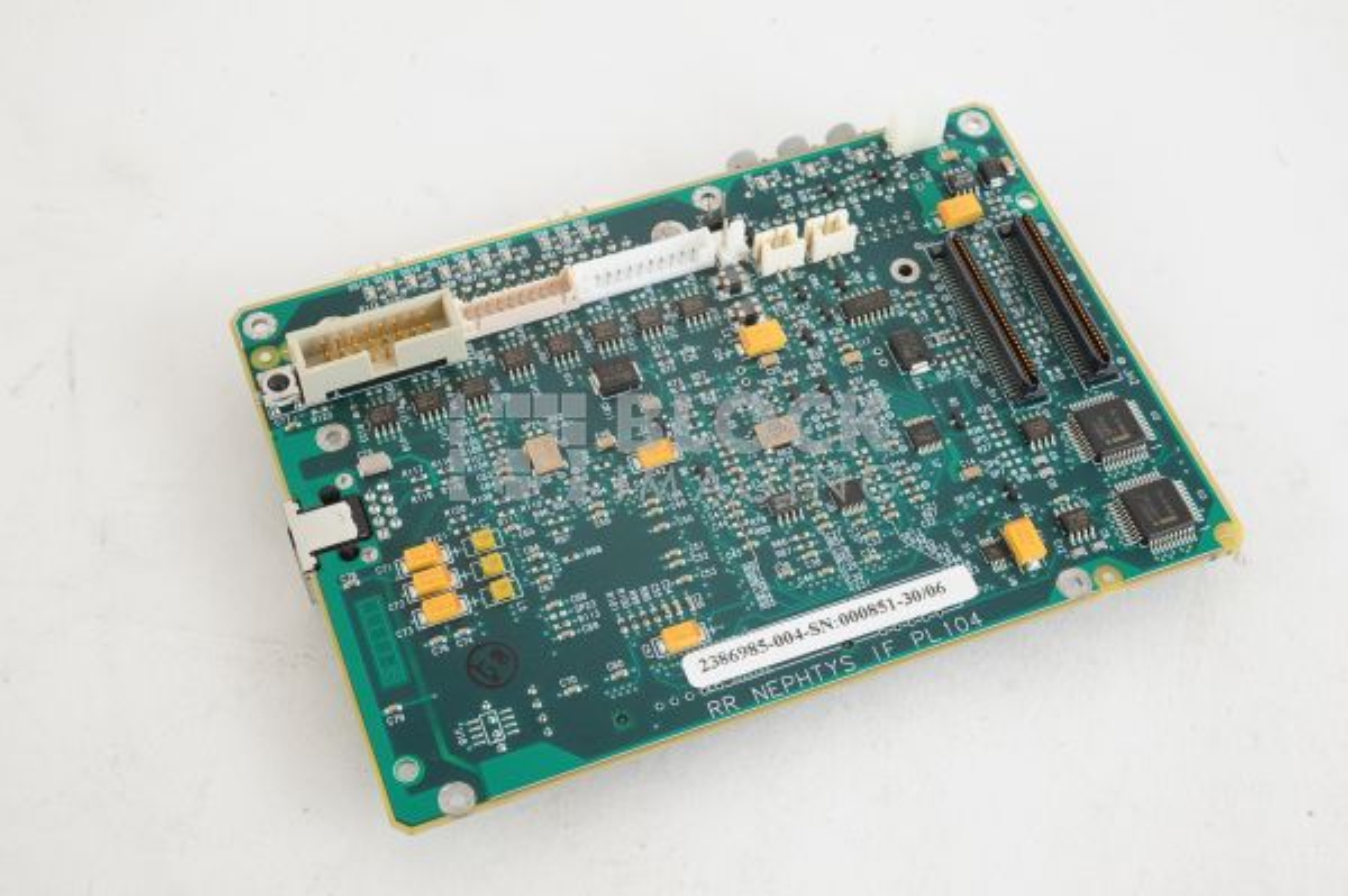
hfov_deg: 39.6
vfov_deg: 26.9
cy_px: 448
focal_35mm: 50
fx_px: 1871
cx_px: 674
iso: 1600
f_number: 14
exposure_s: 1/125
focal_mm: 50
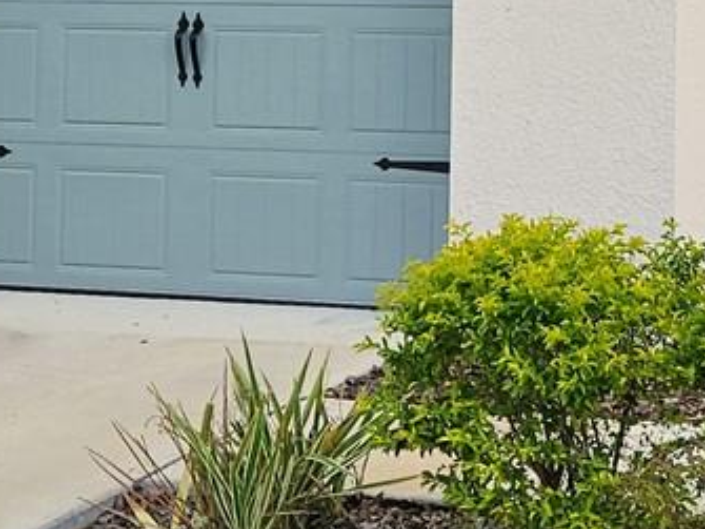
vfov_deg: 13.0
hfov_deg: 17.2
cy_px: -175
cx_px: 812
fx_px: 2239
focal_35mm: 110
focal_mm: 5.4
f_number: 1.8
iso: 25
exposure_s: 1/1563
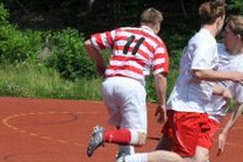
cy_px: 112
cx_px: 136
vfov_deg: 5.5
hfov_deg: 8.2
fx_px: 1693
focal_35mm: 251
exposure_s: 1/640
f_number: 8
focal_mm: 70
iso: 200
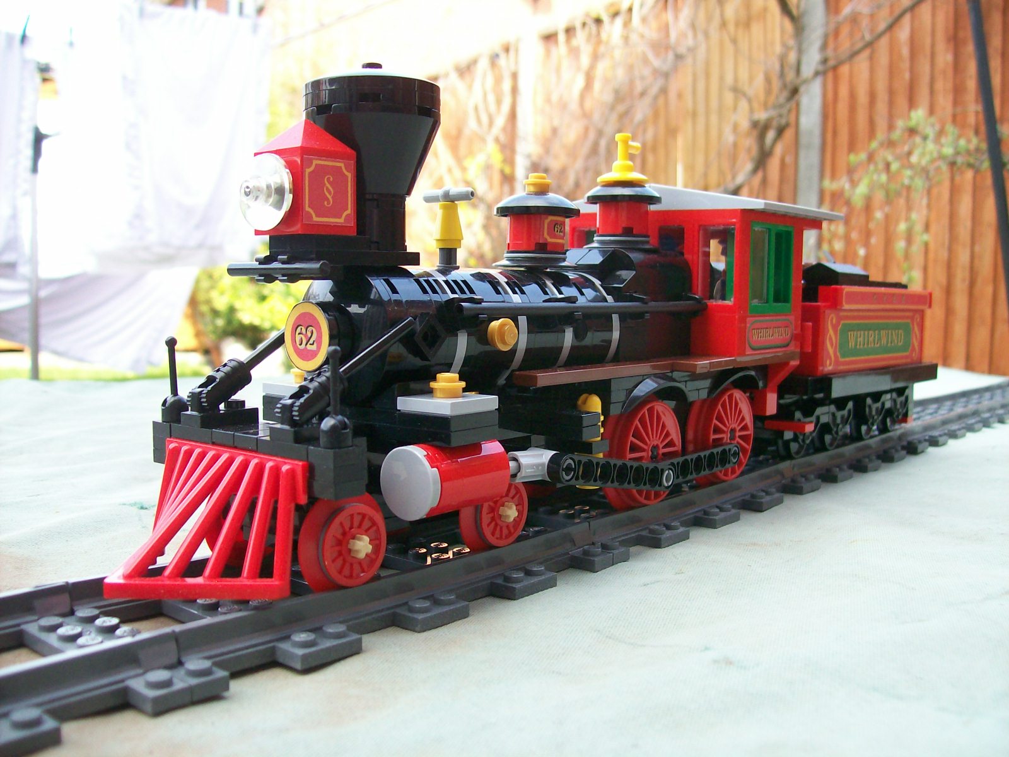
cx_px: 504
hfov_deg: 51.4
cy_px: 378
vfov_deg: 39.7
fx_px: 1049
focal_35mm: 36
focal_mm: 6
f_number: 2.7
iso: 80
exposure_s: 1/179
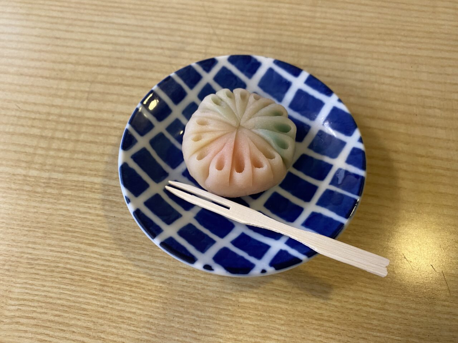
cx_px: 229
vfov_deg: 53.1
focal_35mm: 26
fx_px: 344
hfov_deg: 67.3
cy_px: 172
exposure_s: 1/60
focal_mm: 4.25
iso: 200
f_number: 1.8
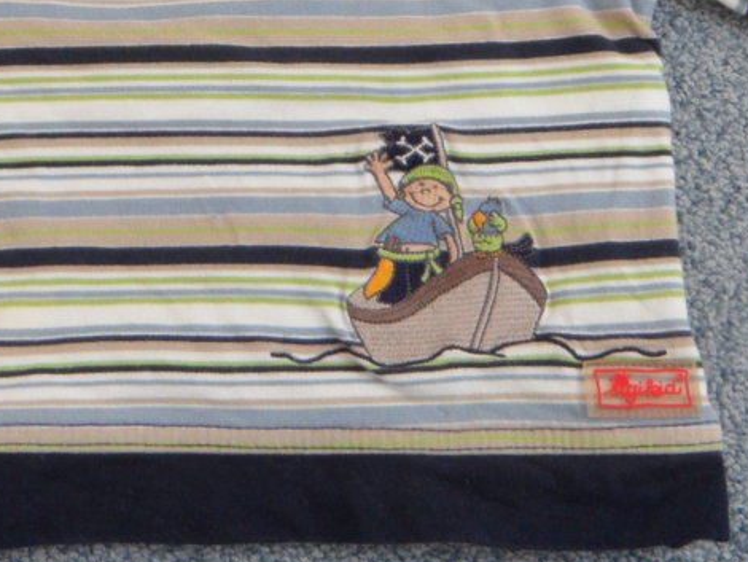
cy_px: 29
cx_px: 198
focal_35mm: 68
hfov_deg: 28.2
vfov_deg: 21.0
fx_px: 1470
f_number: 2.9
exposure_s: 1/60
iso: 80
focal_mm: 4.1
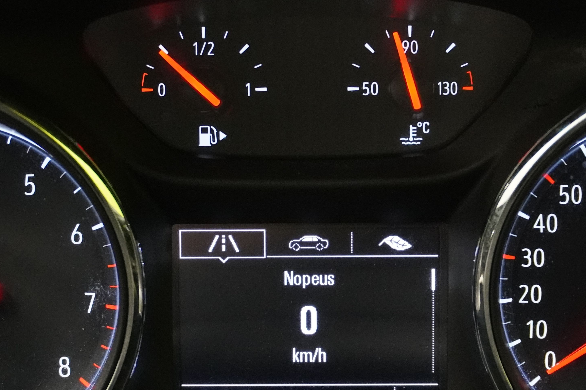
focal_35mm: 87
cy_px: 234
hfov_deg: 23.4
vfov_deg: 15.7
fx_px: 1416
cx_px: 304
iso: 3200
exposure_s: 1/50
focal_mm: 28
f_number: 4.5
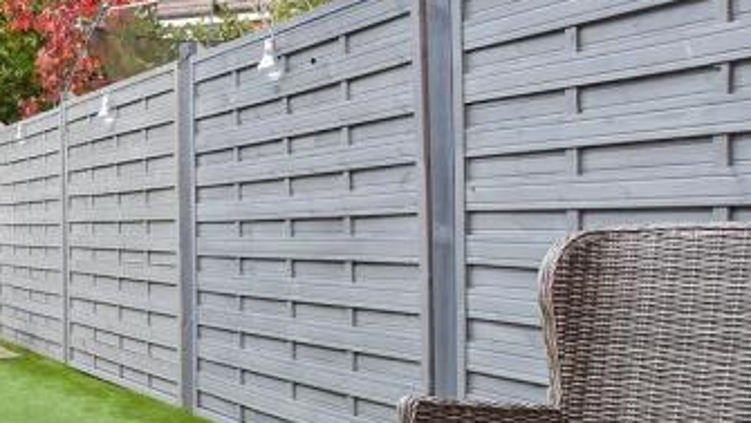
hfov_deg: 30.4
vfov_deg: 24.9
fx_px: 957
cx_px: -296
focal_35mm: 48
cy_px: 250
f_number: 8
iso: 320
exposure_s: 1/200
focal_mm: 10
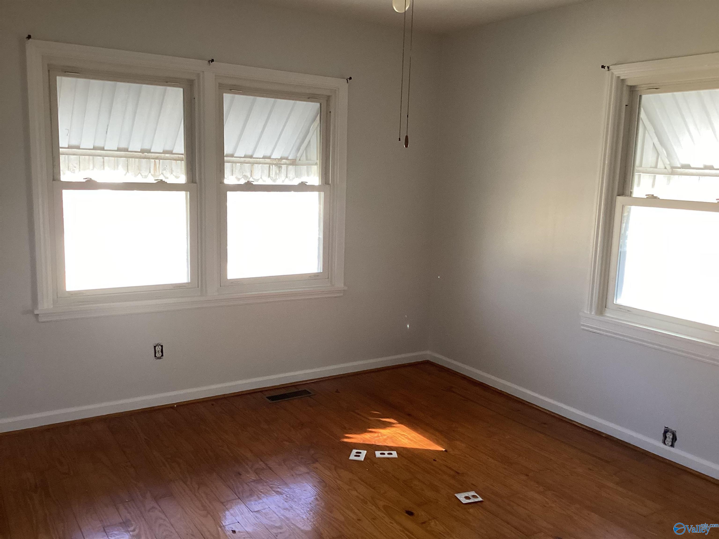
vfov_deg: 45.4
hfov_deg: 58.4
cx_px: 360
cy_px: 270
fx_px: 644
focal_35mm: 31
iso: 160
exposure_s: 1/60
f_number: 2.4
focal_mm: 3.3
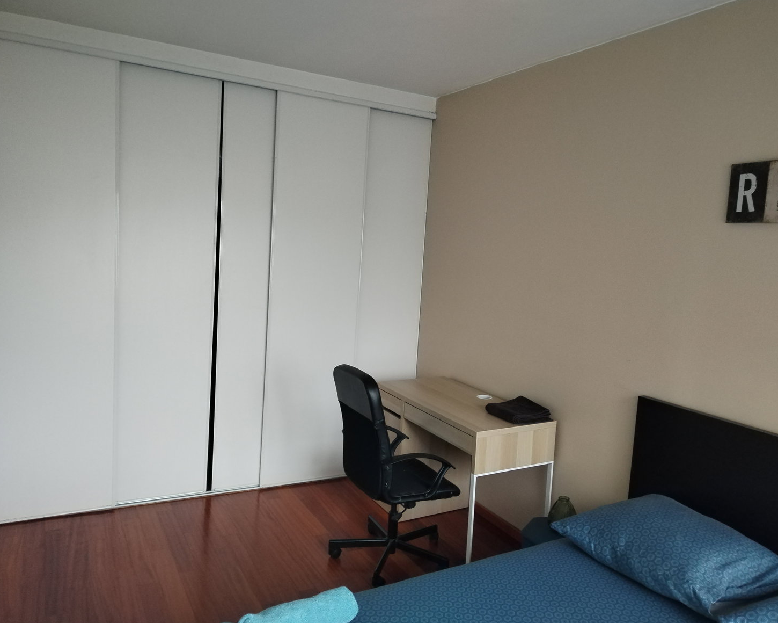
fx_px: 645
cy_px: 308
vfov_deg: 51.5
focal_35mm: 28
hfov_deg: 62.2
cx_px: 407
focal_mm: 4.75
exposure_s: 1/25
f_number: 1.8
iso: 769
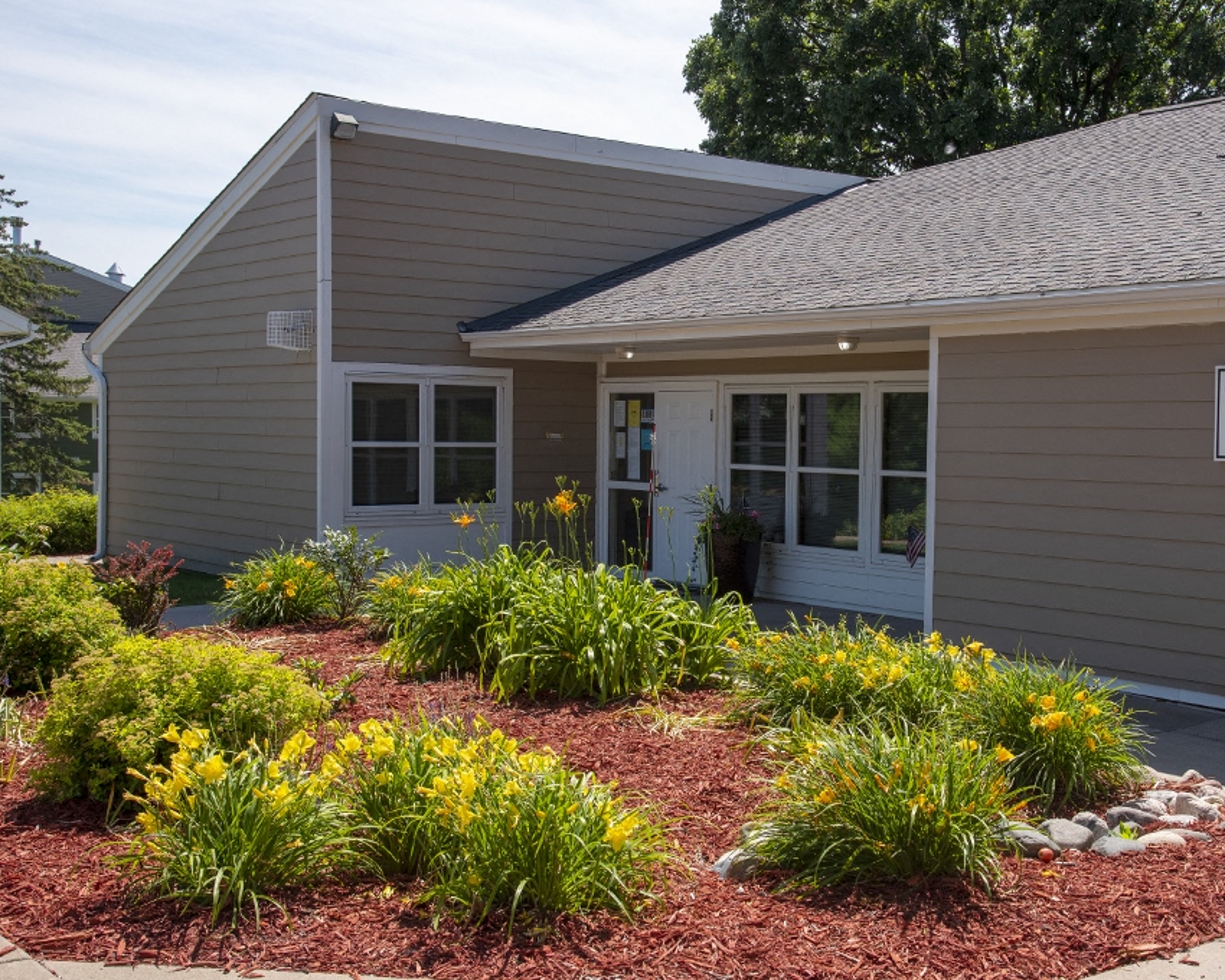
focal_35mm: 43
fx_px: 1559
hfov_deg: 42.7
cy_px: 490
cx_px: 725
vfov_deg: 34.9
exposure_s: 1/320
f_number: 10
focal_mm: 38
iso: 200
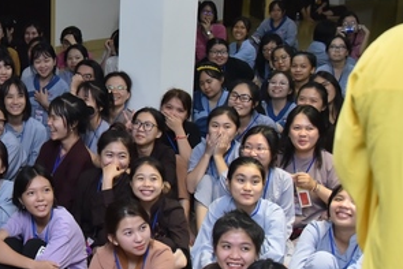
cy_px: 115
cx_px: 33
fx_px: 862
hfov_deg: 25.4
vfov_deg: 17.7
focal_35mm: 77
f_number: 5
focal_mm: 35
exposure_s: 1/160
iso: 2500
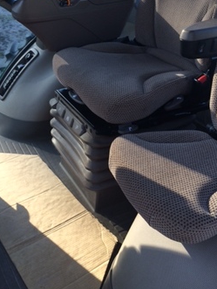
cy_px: 105
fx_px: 350
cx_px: 85
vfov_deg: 44.3
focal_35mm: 42
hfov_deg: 34.3
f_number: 2.2
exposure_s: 1/228
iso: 32
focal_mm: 4.15
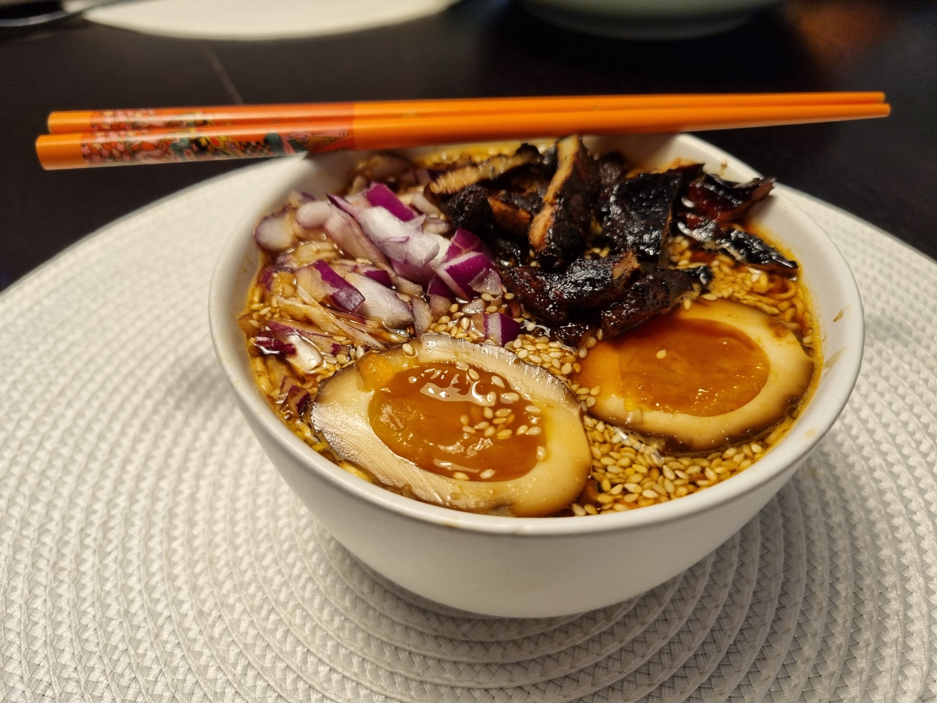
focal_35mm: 26
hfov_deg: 67.3
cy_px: 352
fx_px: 704
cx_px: 468
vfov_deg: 53.1
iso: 125
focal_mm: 5.4
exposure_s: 1/100
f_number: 1.8
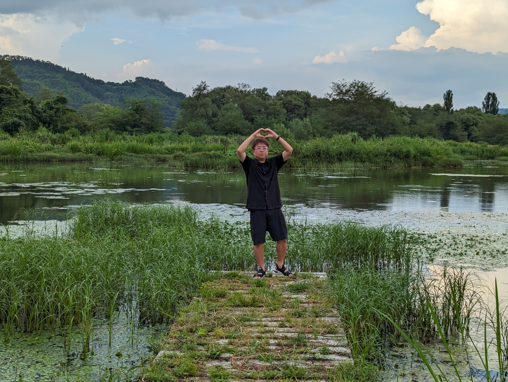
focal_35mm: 48
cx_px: 254
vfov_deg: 30.3
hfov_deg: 39.6
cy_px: 191
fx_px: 705
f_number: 1.85
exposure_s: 1/1151
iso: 43
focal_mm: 6.81
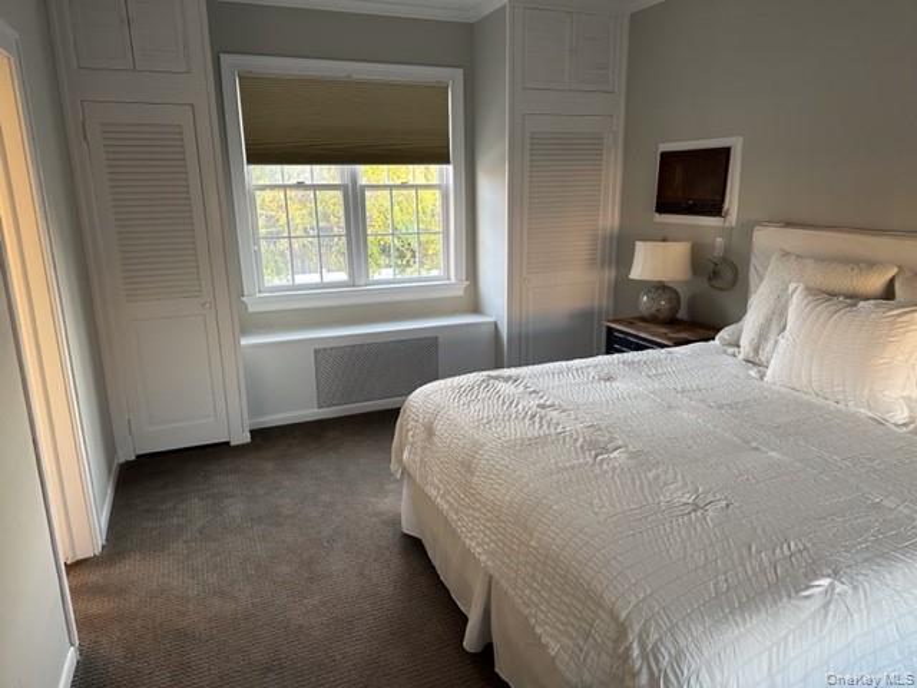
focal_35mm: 24
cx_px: 458
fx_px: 636
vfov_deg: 56.8
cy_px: 344
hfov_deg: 71.6
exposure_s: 1/60
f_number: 1.78
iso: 200
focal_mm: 6.86
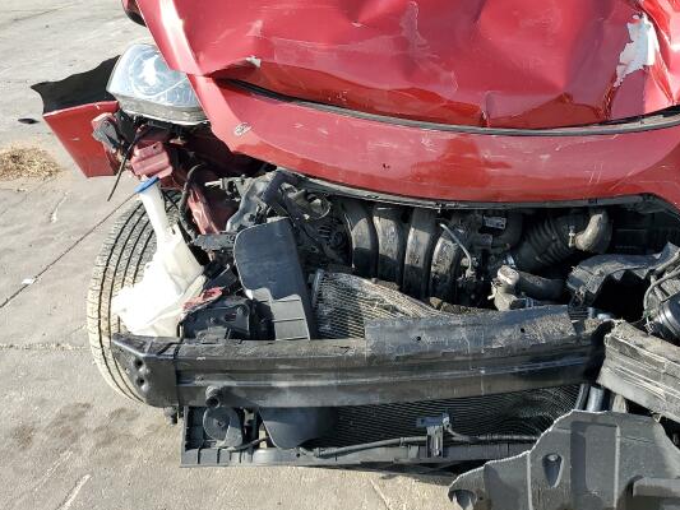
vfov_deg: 36.8
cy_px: 218
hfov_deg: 47.0
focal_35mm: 39
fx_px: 766
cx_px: 461
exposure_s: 1/1111
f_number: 1.5
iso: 50
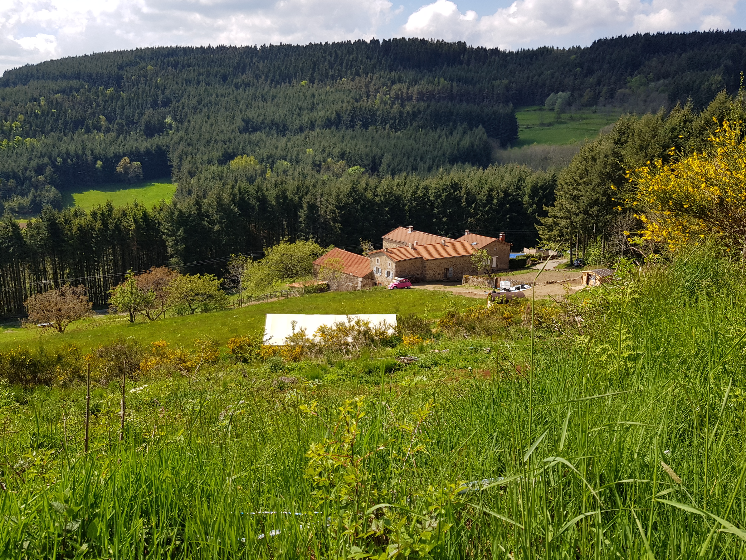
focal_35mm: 27
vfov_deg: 51.3
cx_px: 387
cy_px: 270
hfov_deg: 65.3
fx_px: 582
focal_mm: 4.2
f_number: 1.7
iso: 40
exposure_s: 1/1888
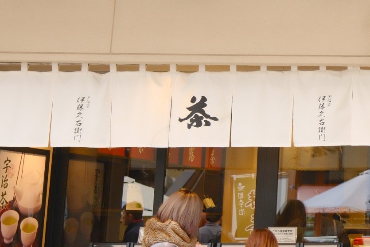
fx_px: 997
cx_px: 562
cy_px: 47
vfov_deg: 14.0
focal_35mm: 97
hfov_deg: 18.5
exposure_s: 1/280
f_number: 2.8
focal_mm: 18
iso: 500
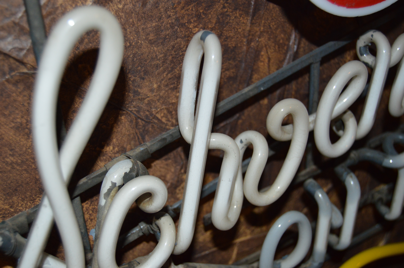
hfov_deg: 46.4
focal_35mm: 42
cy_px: 134
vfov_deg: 31.8
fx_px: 471
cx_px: 202
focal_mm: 28
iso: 900
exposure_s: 1/60
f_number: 4
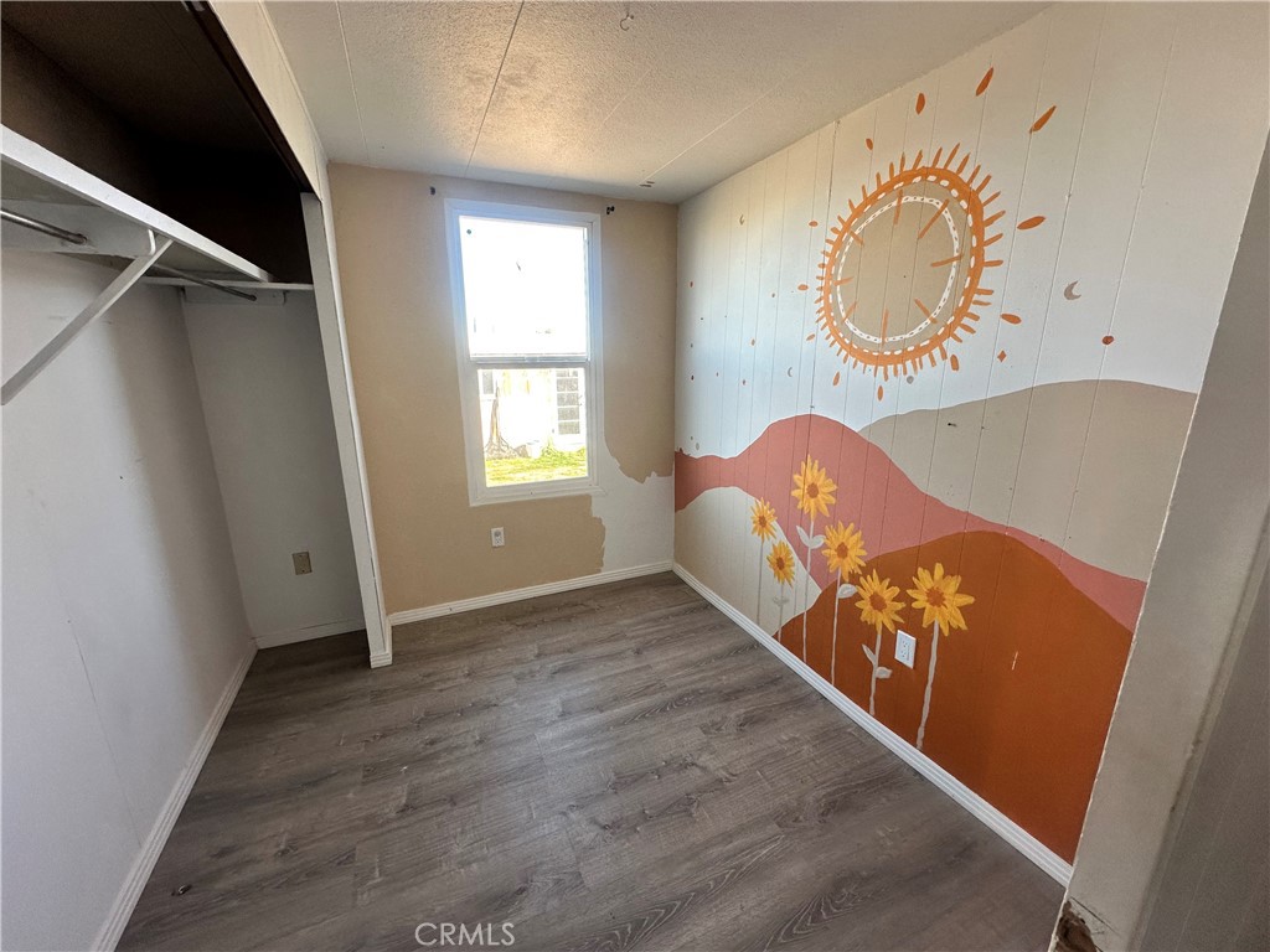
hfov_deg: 102.1
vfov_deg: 85.7
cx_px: 635
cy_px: 476
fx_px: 514
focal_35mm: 14
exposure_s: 1/99
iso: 80
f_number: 2.2
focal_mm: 2.22
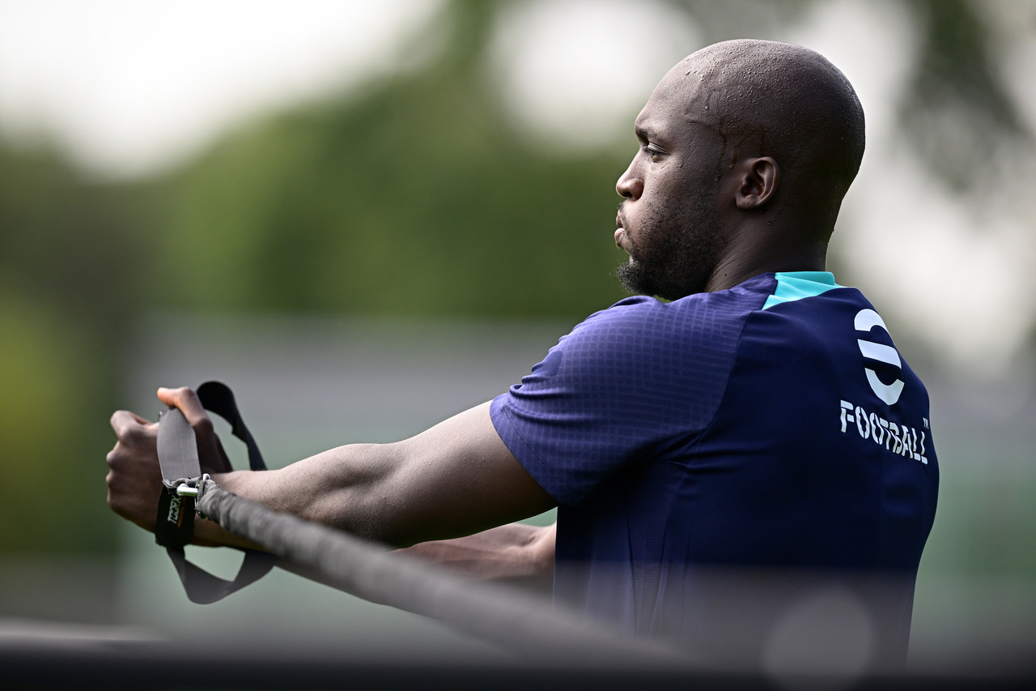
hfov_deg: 5.2
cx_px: 518
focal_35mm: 400
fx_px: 11509
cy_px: 346
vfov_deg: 3.4
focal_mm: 400
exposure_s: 1/4000
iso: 900
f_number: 3.5
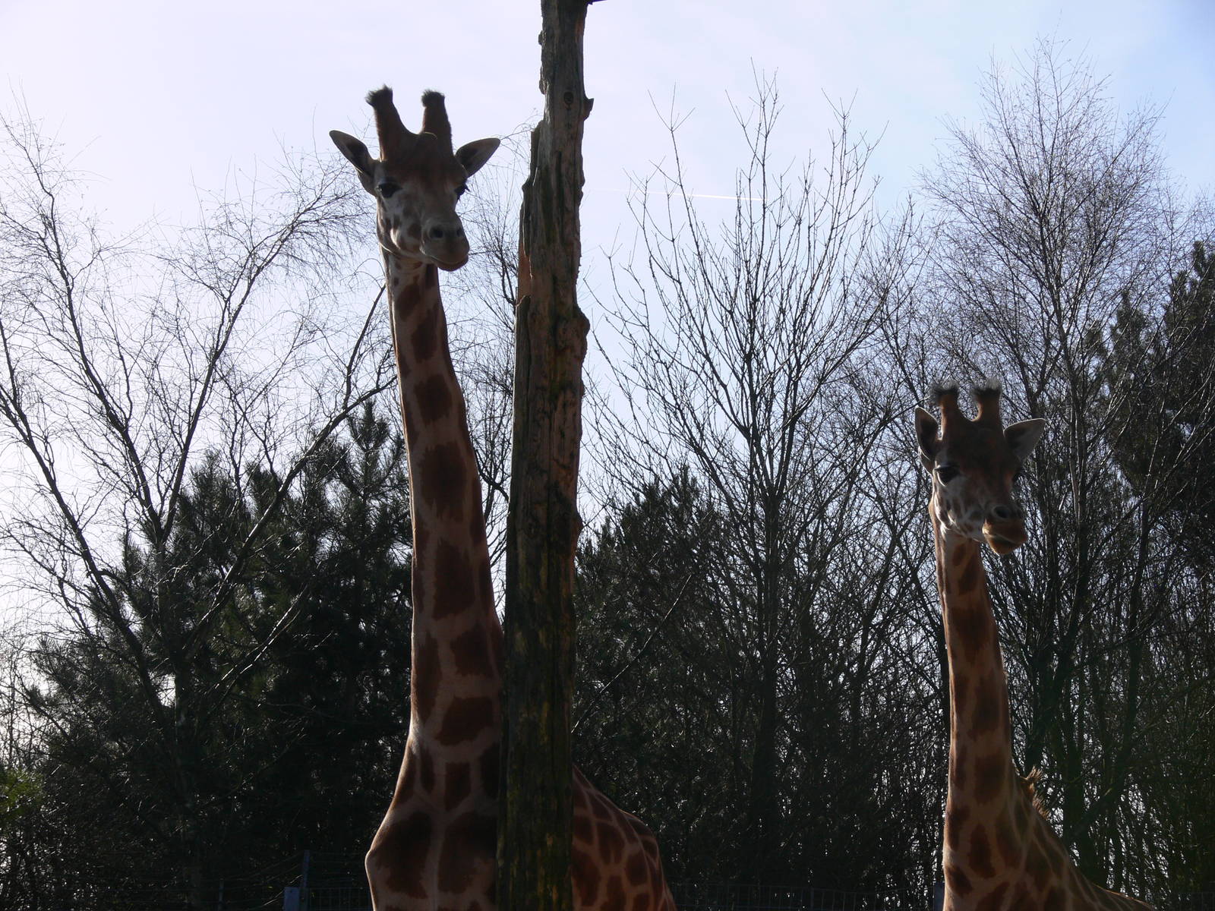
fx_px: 3861
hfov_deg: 17.9
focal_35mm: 110
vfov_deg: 13.5
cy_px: 456
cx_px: 608
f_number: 5.6
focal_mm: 23.2
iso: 80
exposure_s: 1/500
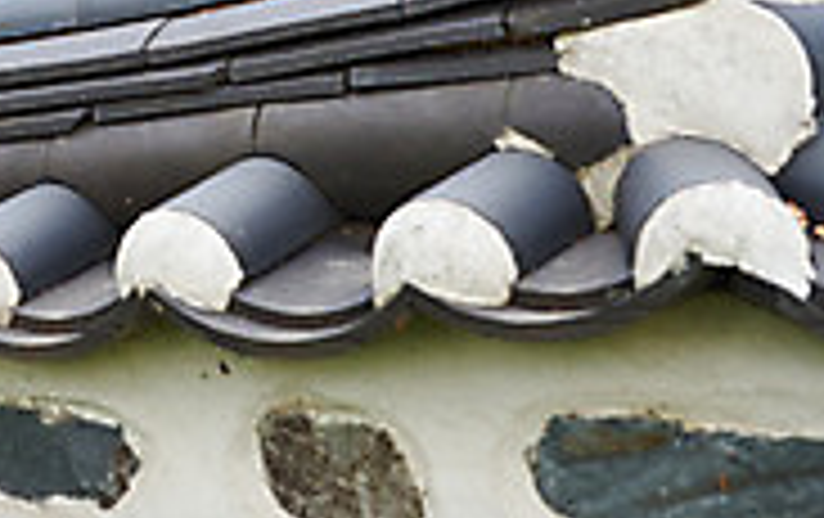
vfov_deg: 12.2
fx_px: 2249
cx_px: -128
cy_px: -378
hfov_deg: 19.7
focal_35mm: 100
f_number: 4
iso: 400
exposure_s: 1/400
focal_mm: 30
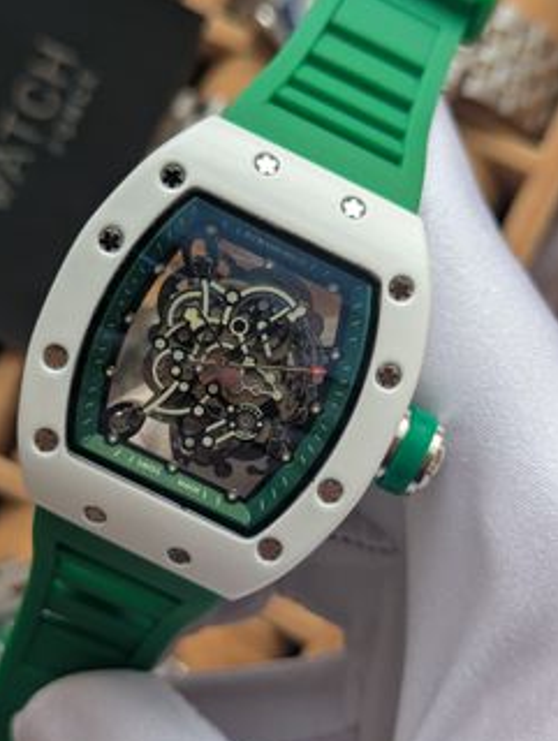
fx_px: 1286
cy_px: 384
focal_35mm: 60
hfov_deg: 24.4
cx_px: 214
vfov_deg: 32.1
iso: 47
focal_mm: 6.81
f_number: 1.85
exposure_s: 1/390
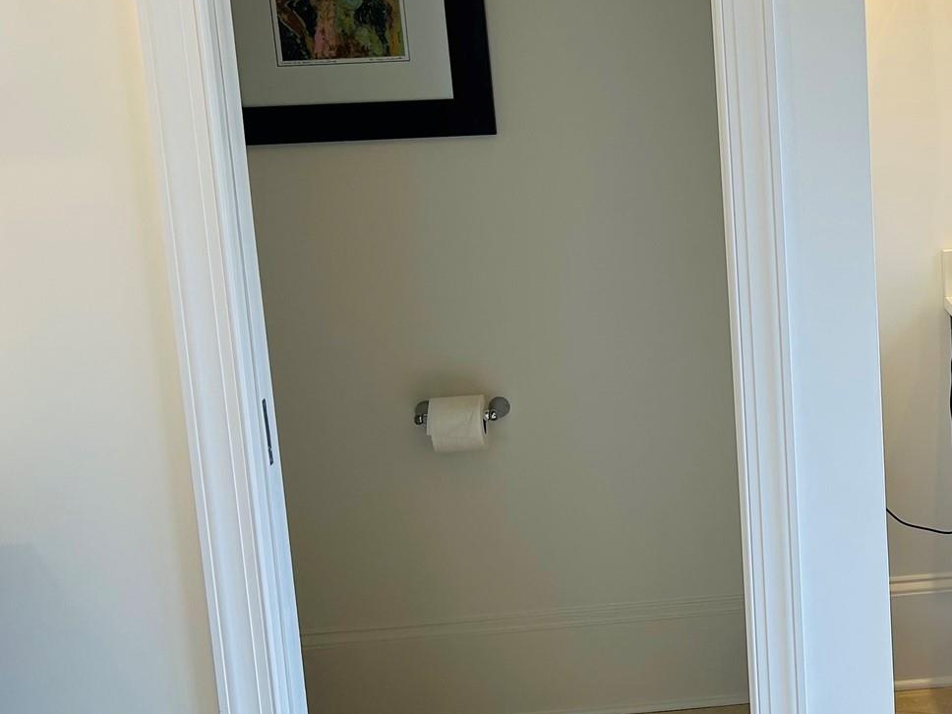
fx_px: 1513
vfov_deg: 26.5
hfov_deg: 32.8
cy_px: 303
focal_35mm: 55
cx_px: 897
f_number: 1.5
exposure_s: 1/120
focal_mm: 5.7
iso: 40
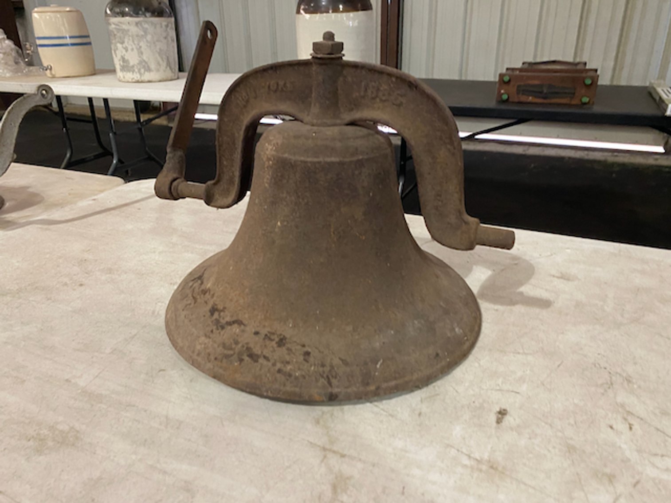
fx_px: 504
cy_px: 252
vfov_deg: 53.1
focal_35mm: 26
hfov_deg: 67.3
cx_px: 336
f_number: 1.8
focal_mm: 4.25
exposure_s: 1/40
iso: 320
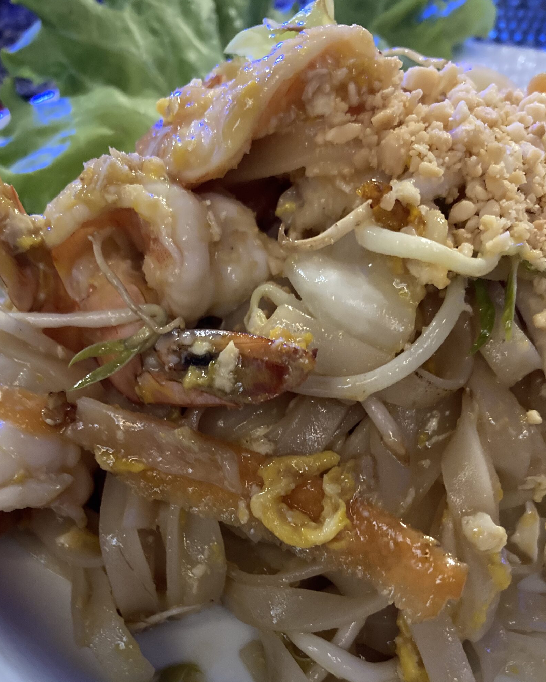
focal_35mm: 35
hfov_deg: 42.0
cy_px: 422
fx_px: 707
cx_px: 221
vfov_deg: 51.1
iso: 640
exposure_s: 1/25
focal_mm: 3.99
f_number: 1.8
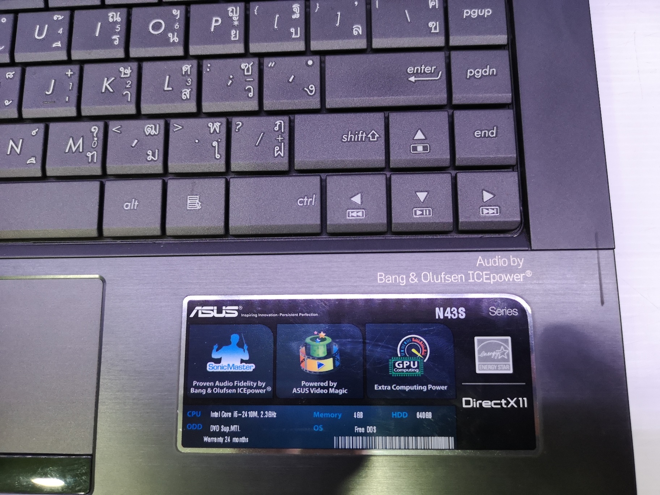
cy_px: 248
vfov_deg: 51.4
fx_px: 515
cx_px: 330
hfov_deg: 65.3
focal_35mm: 27
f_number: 1.8
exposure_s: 1/100
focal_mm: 3.95
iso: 400
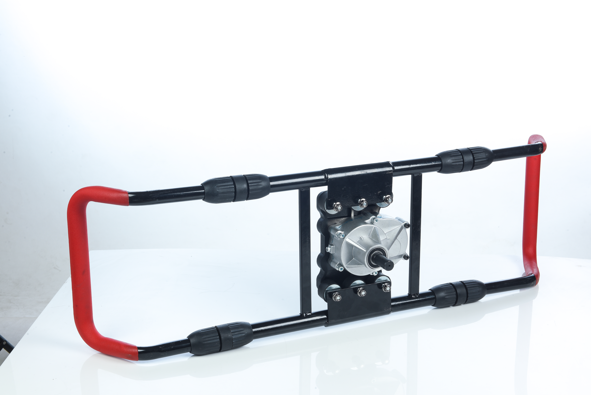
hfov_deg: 34.5
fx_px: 952
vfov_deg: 23.4
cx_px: 296
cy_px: 198
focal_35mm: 58
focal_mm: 58
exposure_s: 1/160
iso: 80
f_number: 18
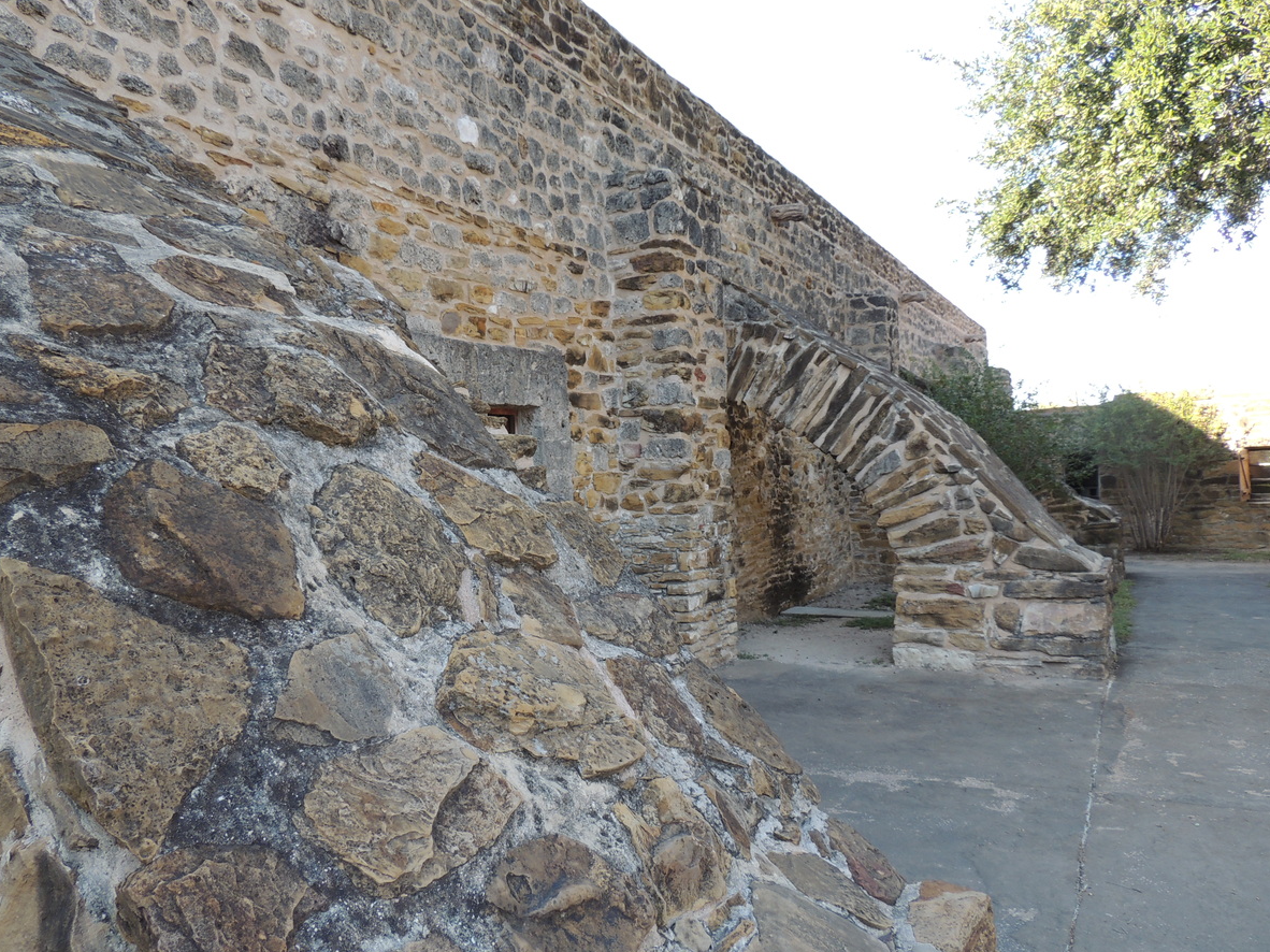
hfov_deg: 67.2
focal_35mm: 26
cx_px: 589
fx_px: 954
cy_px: 474
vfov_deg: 53.0
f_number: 3
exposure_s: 1/125
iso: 100
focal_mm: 4.3
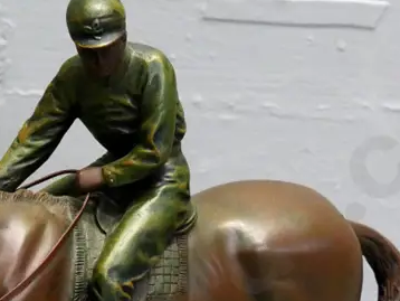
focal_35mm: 183
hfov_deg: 10.8
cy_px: 358
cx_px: 124
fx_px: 2116
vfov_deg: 8.0
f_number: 5
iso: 3200
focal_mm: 32
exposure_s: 1/125
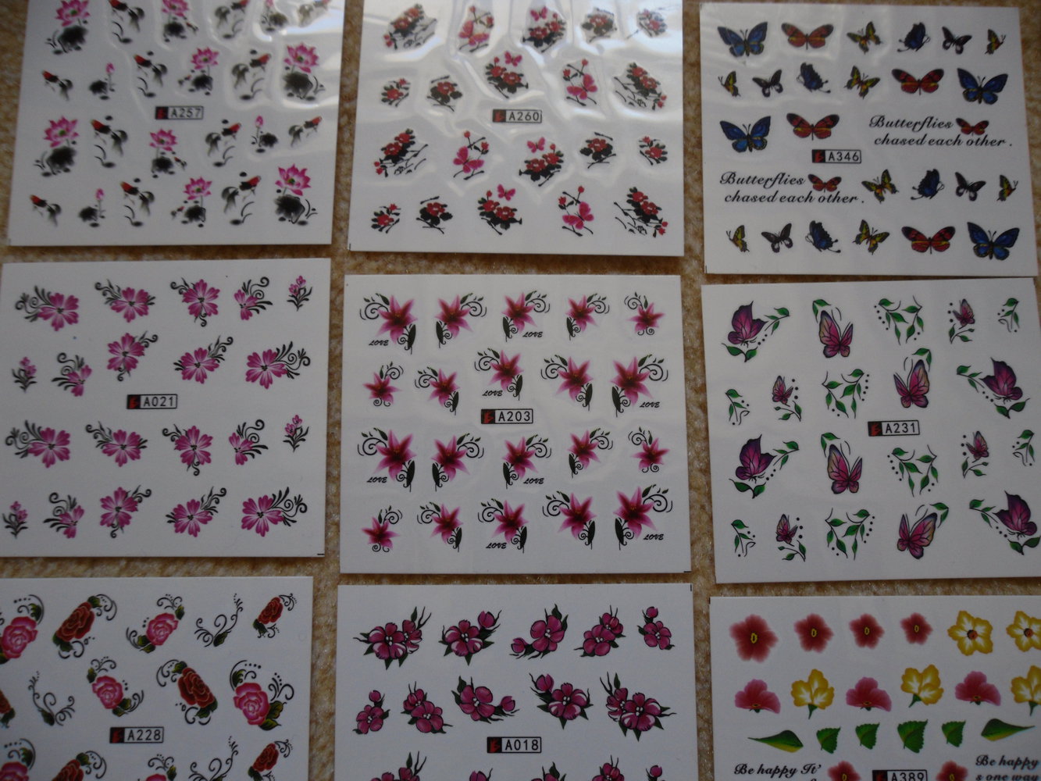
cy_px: 390
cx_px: 520
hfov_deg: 42.1
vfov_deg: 32.2
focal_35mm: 45
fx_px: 1353
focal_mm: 6.3
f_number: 3.5
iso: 100
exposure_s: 1/45
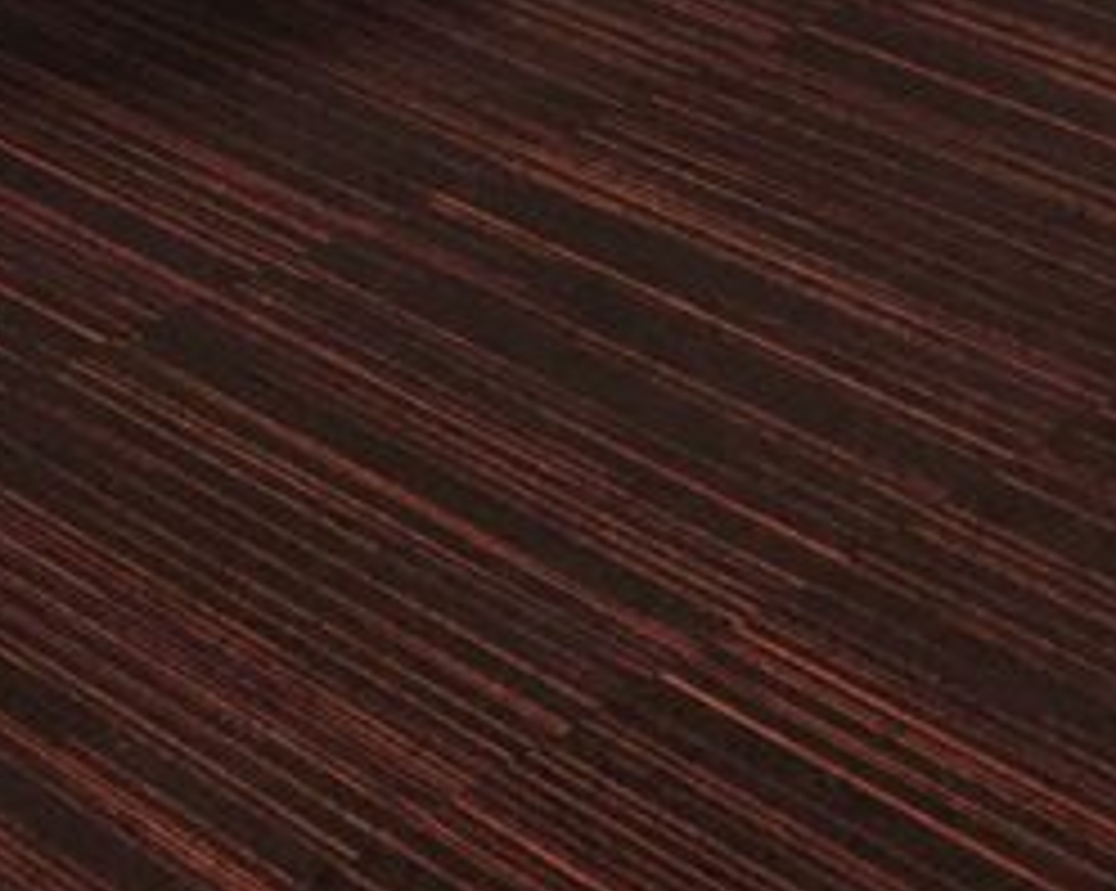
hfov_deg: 15.8
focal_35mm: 117
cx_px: -248
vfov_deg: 12.2
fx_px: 3861
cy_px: -657
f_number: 2.2
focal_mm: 4.15
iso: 32
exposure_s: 1/17
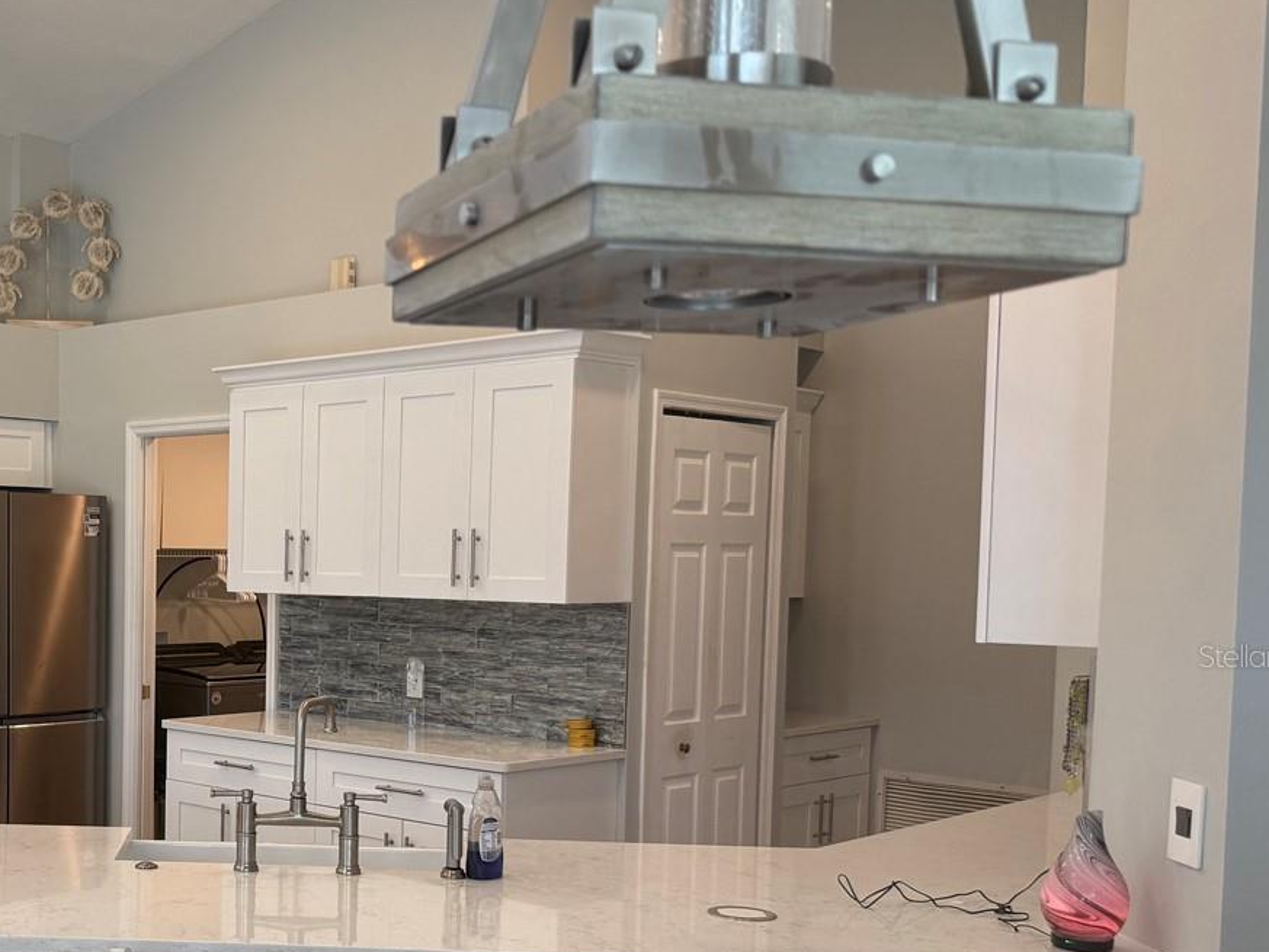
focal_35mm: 44
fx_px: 1613
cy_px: 655
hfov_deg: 40.3
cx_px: 173
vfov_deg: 32.5
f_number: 1.78
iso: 125
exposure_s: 1/140
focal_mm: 6.76
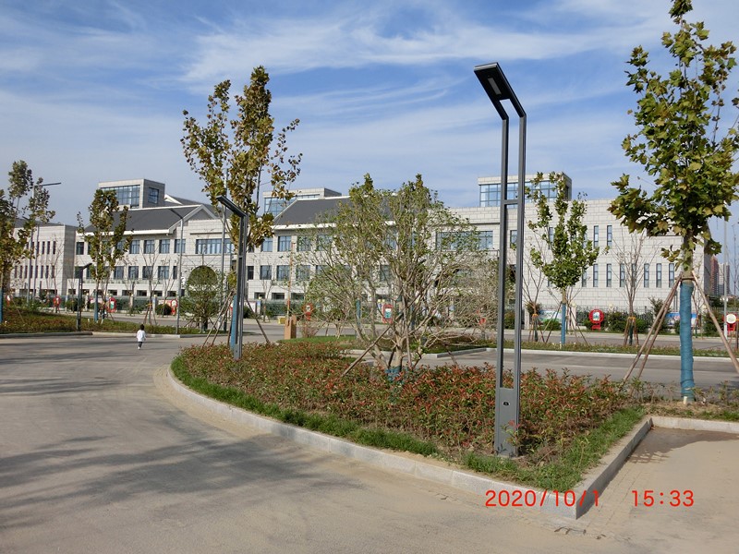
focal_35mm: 34
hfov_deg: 54.0
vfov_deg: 41.8
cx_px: 370
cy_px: 277
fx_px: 726
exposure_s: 1/320
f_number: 7.8
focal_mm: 6
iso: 80
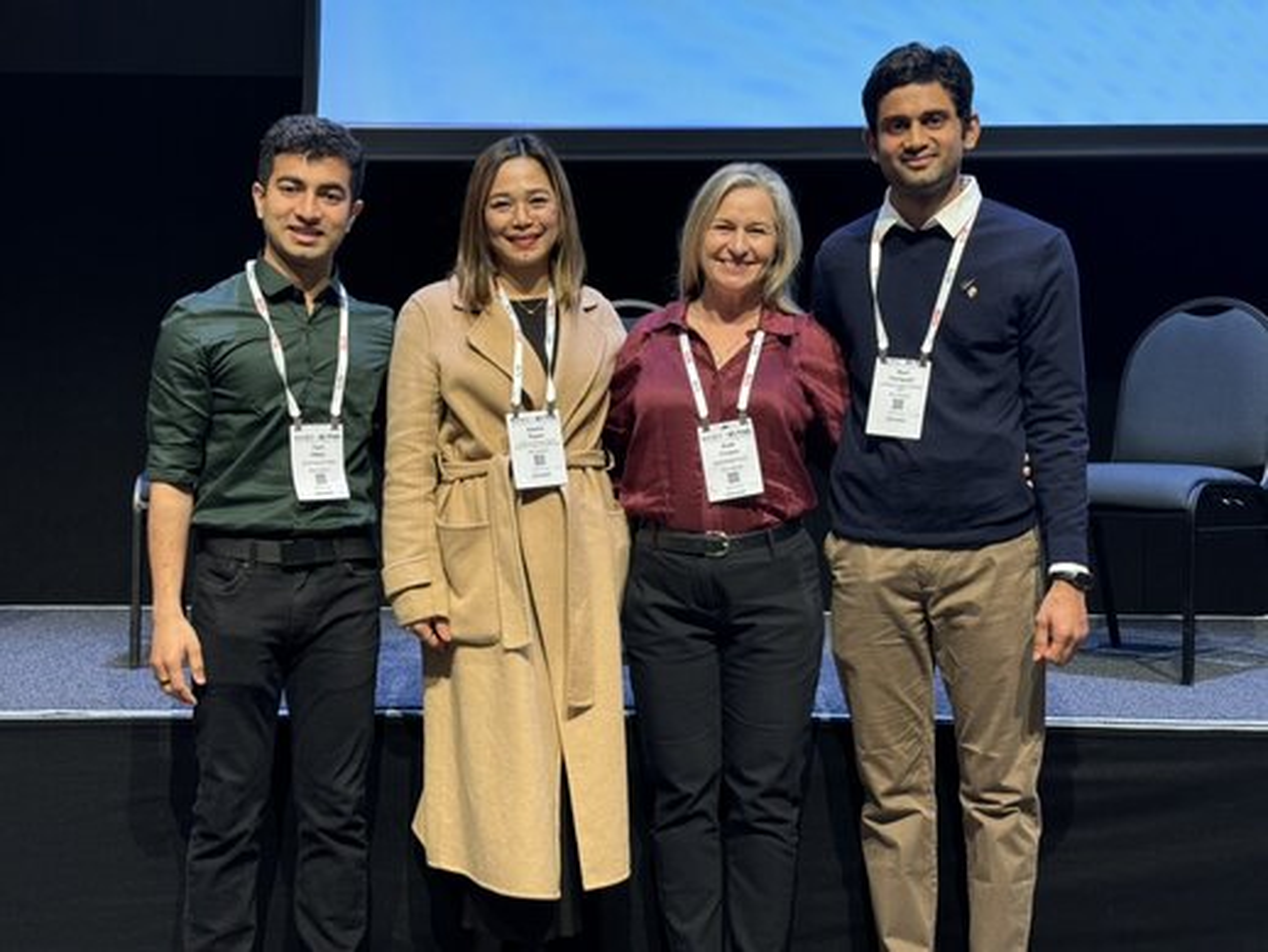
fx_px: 1759
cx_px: 634
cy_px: 476
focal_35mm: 48
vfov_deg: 30.3
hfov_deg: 39.6
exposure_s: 1/50
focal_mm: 6.76
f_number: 1.78
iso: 125
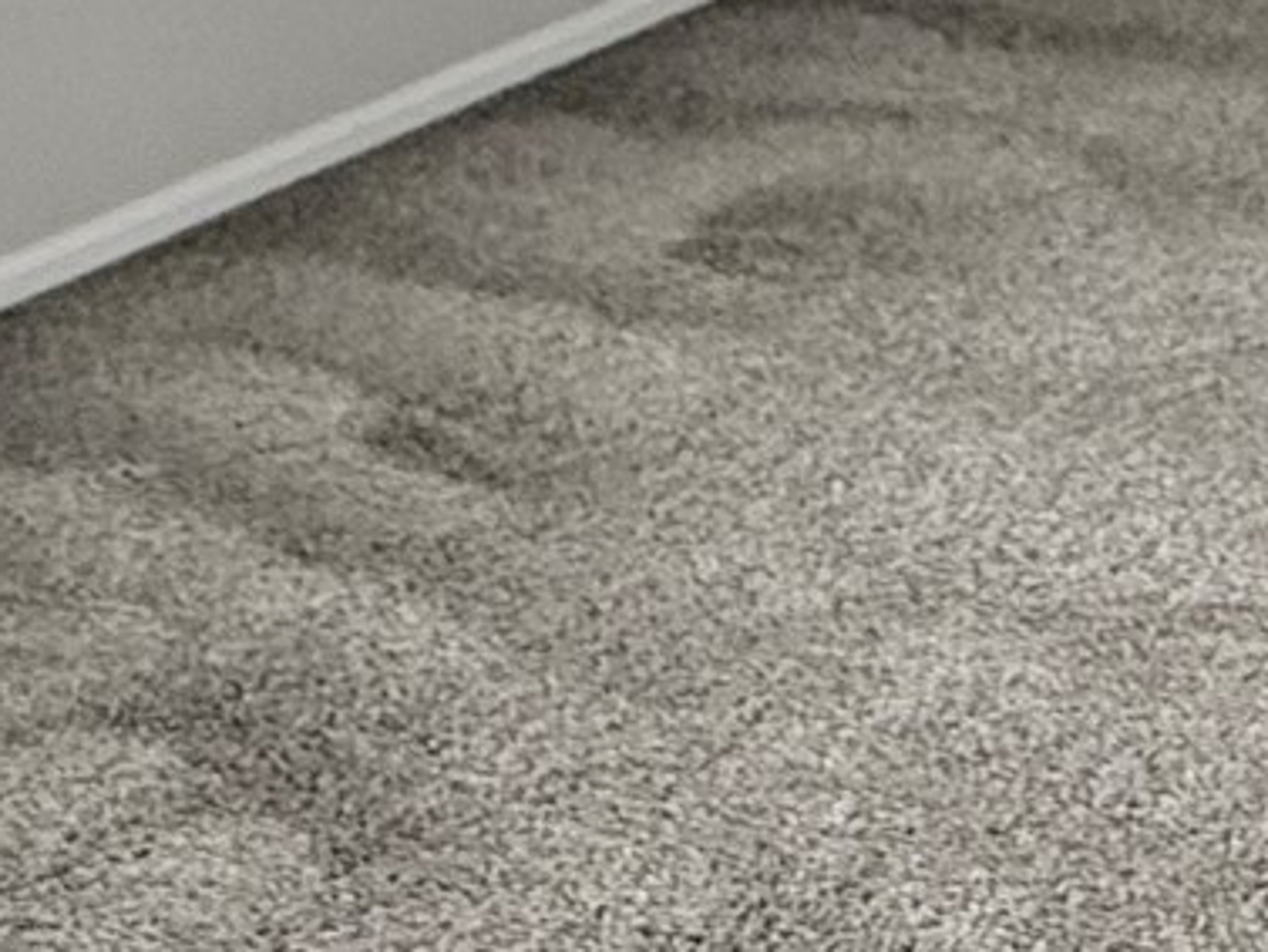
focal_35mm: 76
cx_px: 1355
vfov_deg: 17.0
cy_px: -599
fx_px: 2785
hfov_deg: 24.2
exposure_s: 1/120
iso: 200
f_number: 2.2
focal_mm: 2.22
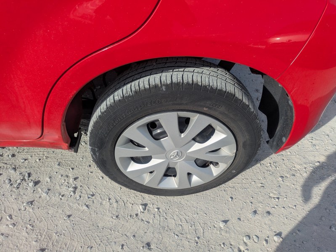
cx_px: 168
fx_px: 243
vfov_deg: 54.9
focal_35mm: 25
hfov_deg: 69.4
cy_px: 126
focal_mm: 5.43
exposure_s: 1/3745
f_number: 1.89
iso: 46
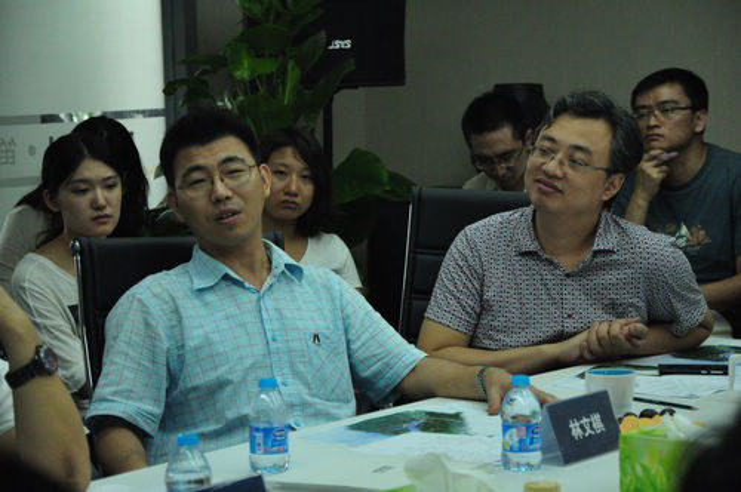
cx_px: 370
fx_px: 2621
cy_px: 246
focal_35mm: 128
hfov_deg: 16.1
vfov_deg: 10.7
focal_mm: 85
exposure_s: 1/125
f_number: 5.6
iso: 2500
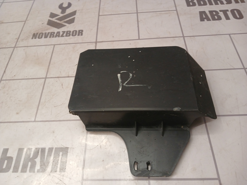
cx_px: 124
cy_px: 92
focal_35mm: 27
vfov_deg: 51.4
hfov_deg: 65.3
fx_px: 193
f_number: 1.8
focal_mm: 4
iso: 160
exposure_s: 1/50
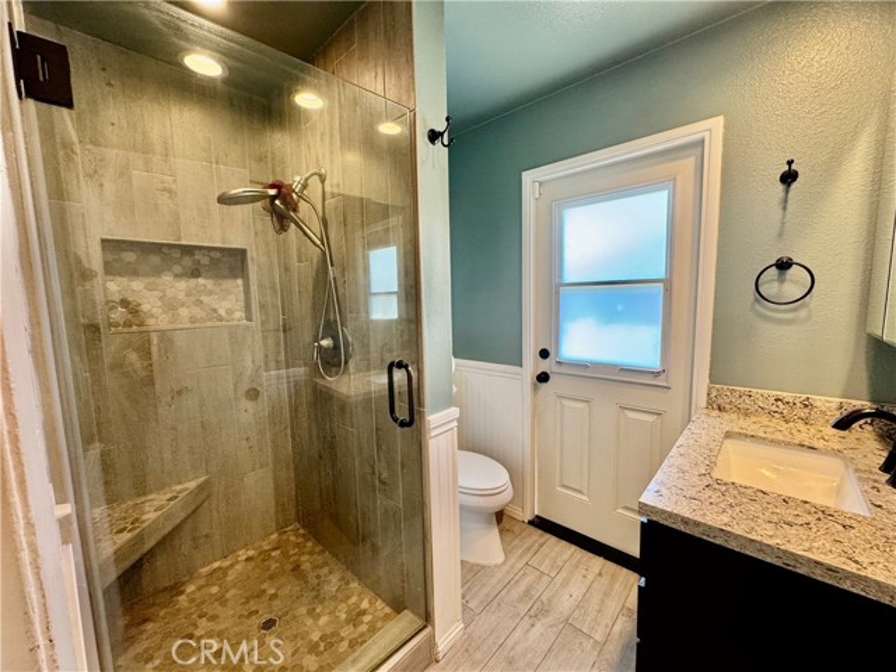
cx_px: 448
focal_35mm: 14
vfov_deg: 85.7
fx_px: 362
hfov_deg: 102.1
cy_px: 336
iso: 250
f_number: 2.2
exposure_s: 1/120
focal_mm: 2.22
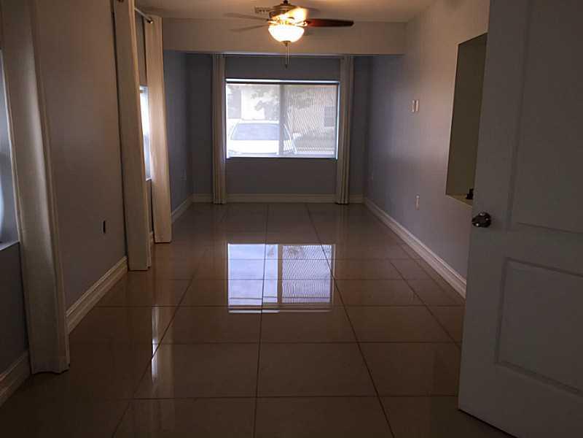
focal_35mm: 29
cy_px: 219
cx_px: 292
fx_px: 488
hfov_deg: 61.7
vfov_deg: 48.2
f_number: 2.2
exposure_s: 1/30
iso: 40
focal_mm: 4.15
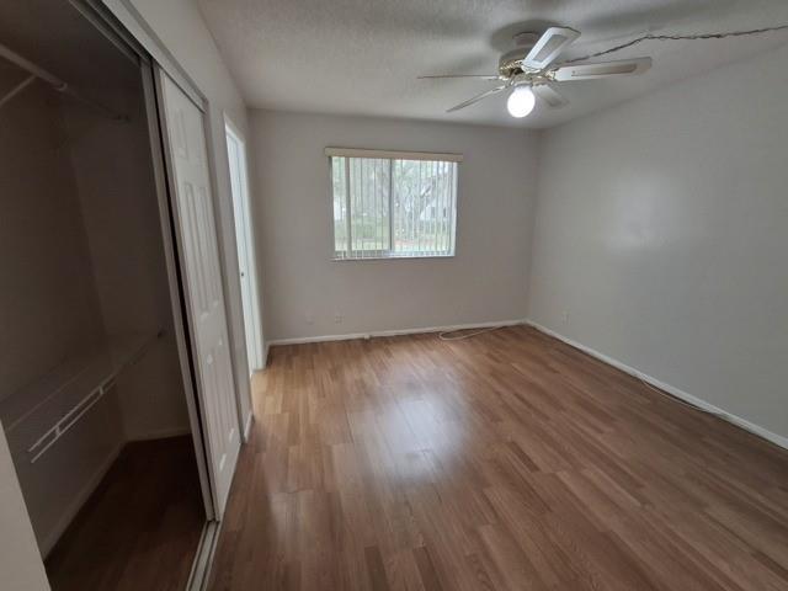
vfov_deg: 78.1
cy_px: 296
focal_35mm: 16
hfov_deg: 94.5
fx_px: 364
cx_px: 394
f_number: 2.2
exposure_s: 1/40
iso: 100
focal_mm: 1.64
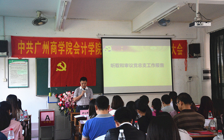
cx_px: 112
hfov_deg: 43.5
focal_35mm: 46
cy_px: 70
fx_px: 281
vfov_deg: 28.0
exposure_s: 1/500
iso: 3200
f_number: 4.2
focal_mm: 30
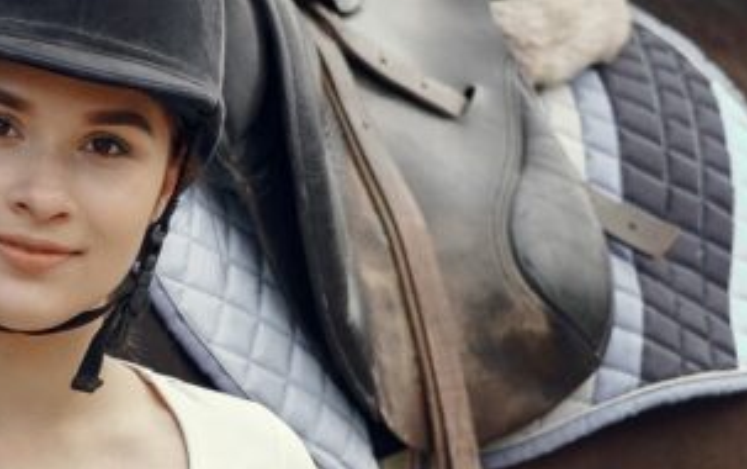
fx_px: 8905
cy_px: 523
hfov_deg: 4.8
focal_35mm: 437
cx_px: 30
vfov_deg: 3.0
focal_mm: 85
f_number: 2.2
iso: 640
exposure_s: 1/800
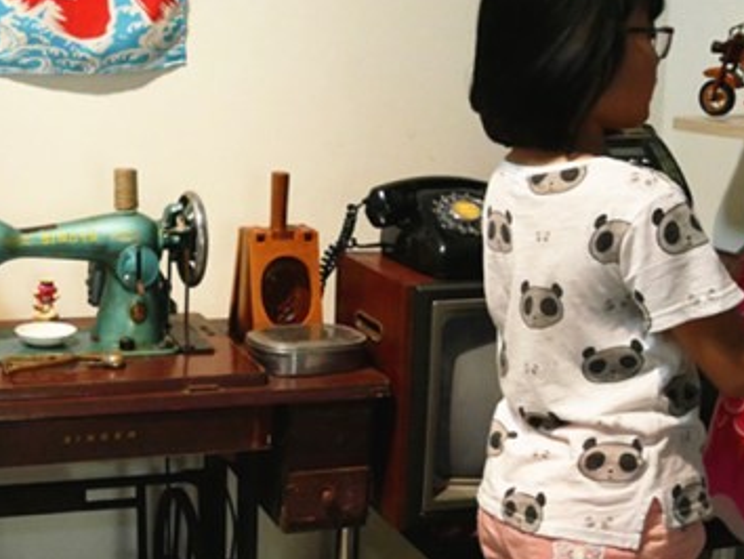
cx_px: 168
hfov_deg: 33.5
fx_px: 1204
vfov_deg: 26.1
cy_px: 249
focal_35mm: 56
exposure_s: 1/100
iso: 3200
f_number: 4.5
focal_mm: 14
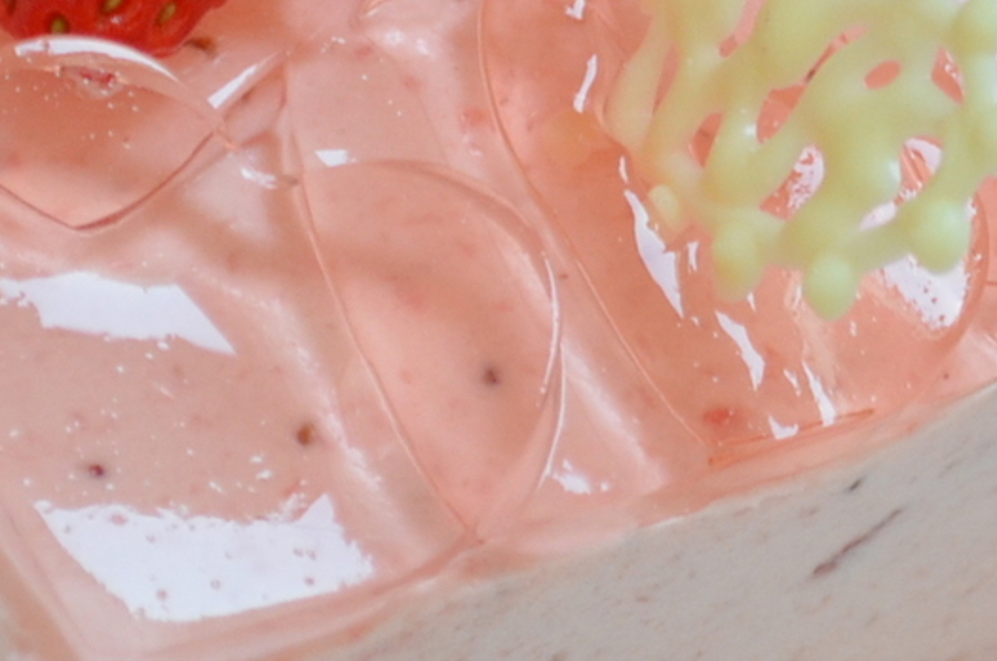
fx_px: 7436
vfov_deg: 5.1
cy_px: -205
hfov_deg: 7.7
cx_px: 600
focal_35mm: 269
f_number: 5.3
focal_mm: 46
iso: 800
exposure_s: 1/60
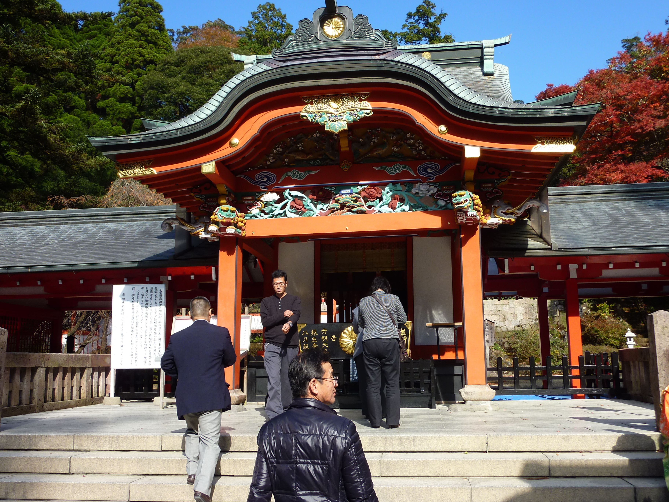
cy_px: 251
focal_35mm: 32
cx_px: 334
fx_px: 618
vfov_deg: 44.2
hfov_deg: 56.8
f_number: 4
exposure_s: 1/320
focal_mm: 5.3
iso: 80
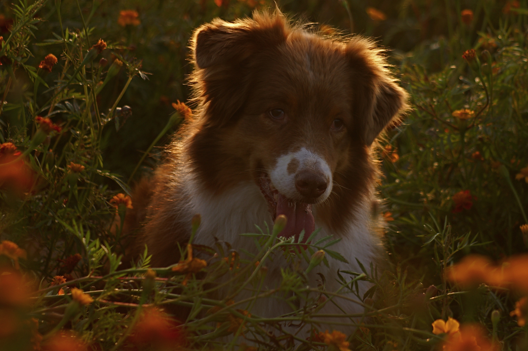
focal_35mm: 241
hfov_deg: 8.6
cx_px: 278
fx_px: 3532
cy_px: 165
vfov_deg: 5.7
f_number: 5.6
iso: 200
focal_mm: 150
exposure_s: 1/250
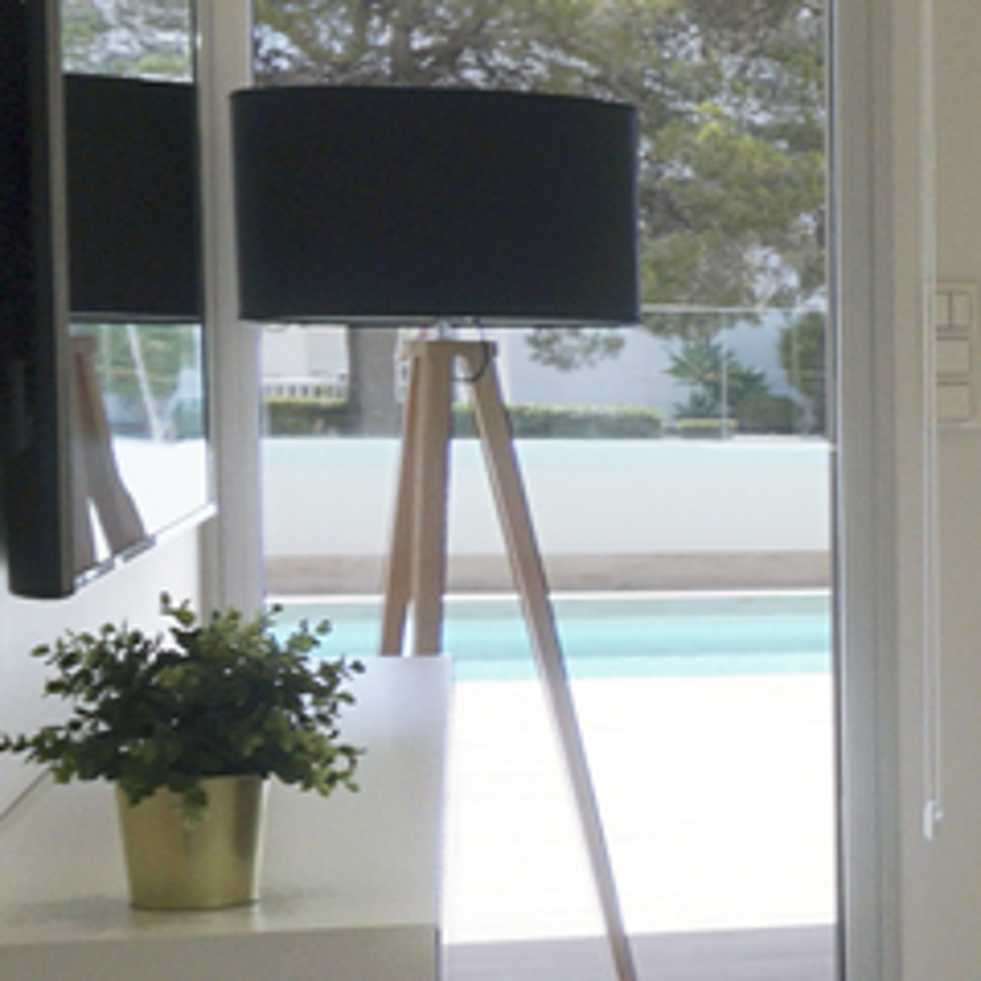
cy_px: 618
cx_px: 2422
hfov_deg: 12.3
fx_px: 3495
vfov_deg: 16.0
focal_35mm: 109
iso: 100
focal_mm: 16
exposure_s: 1/125
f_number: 8
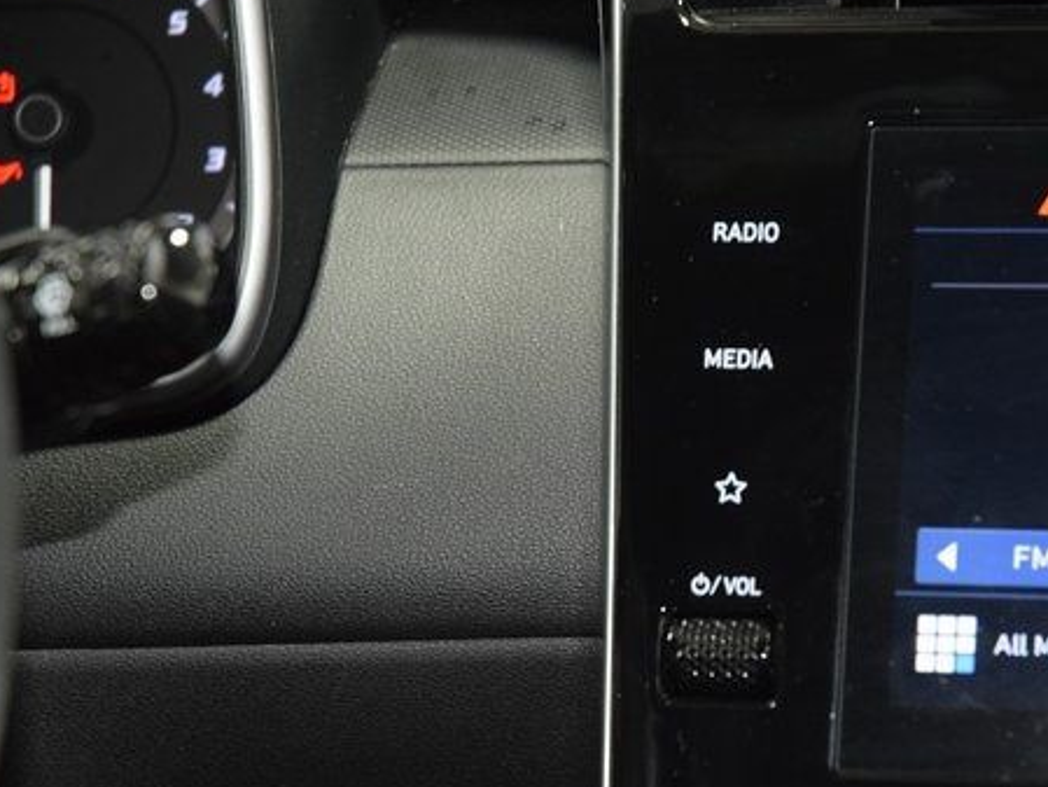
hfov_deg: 13.7
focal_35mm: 144
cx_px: 714
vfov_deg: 10.3
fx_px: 4361
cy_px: 461
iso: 2500
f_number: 4.5
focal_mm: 70
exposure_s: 1/40
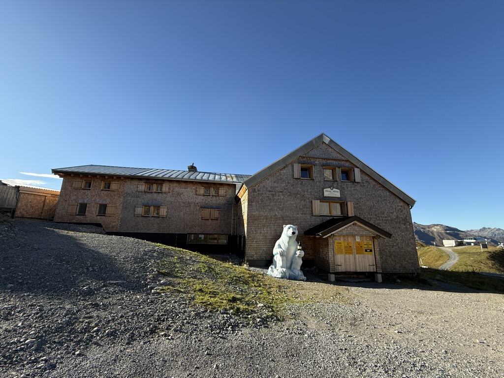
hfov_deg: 102.1
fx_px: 204
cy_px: 189
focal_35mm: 14
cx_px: 252
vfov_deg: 85.7
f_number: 2.2
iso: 50
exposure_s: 1/799
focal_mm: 2.22
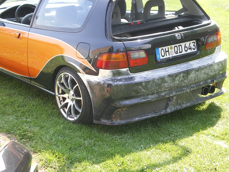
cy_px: 86
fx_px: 463
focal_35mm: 70
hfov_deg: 27.8
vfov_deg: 21.0
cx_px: 114
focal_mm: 12.3
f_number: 4.6
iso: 80
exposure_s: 1/60
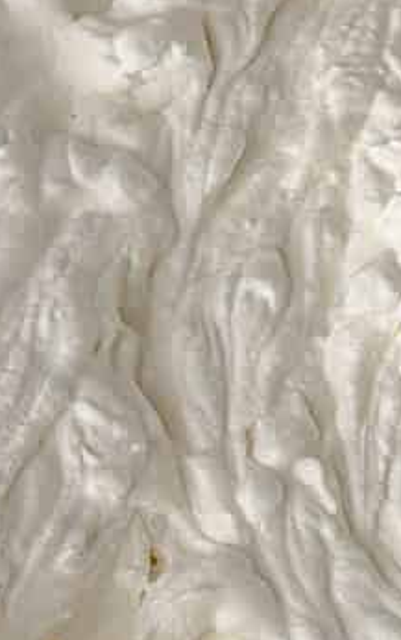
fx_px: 4099
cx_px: 941
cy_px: 159
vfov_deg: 8.9
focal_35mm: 235
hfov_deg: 5.4
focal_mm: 6.8
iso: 50
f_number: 1.8
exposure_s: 1/155
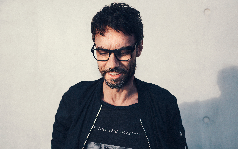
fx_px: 234
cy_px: 79
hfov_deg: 54.0
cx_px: 118
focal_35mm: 36
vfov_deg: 35.3
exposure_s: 1/640
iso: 250
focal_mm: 35
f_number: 4
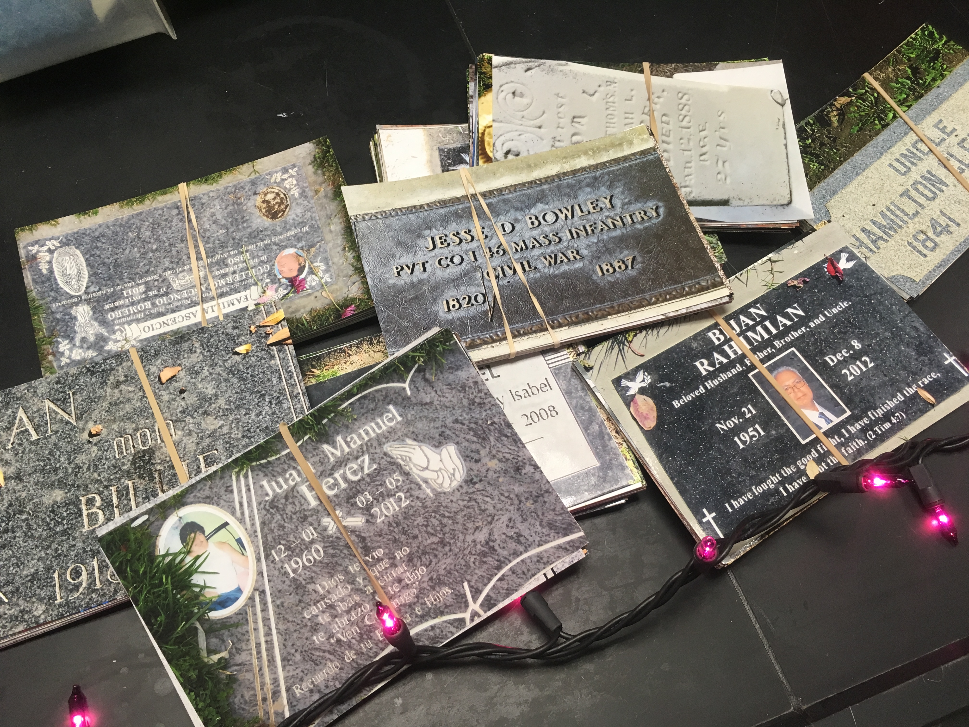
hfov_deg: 61.7
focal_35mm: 29
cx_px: 484
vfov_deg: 48.2
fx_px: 812
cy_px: 364
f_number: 2.2
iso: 80
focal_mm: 4.15
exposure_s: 1/30
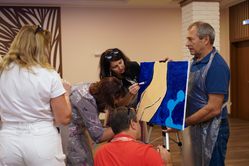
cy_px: 83
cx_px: 124
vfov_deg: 29.9
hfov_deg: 43.6
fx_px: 311
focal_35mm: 45
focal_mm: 45
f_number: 2.8
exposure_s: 1/60
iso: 500
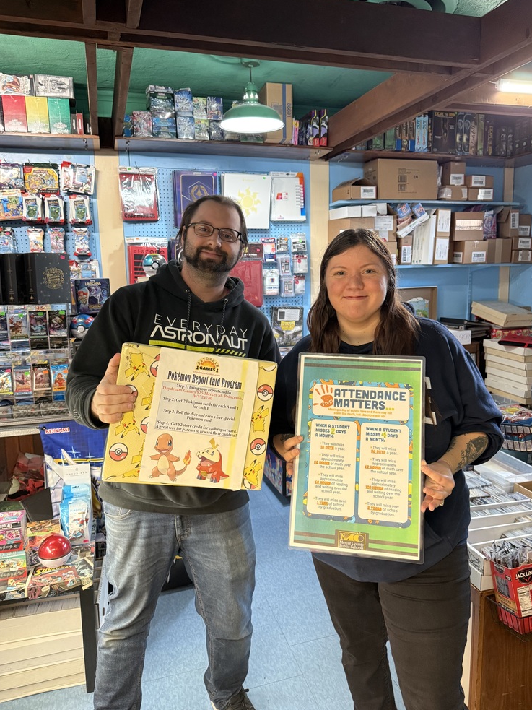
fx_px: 512
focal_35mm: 25
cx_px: 273
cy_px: 342
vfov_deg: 69.4
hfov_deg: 54.9
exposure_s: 1/60
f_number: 1.78
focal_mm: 6.76
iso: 400
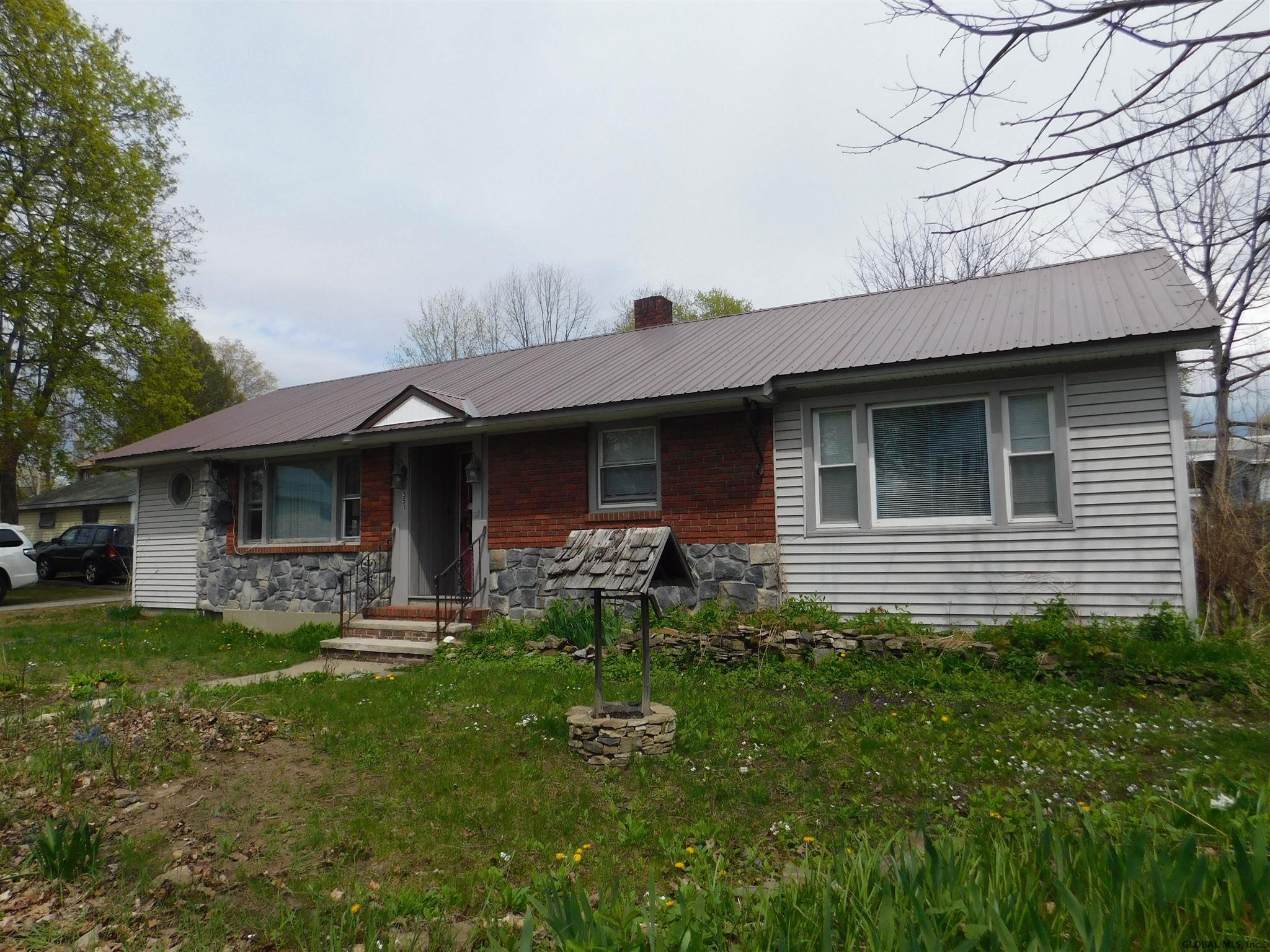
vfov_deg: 58.9
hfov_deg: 73.9
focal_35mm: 23
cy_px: 476
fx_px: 844
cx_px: 635
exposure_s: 1/640
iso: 125
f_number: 6
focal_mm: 4
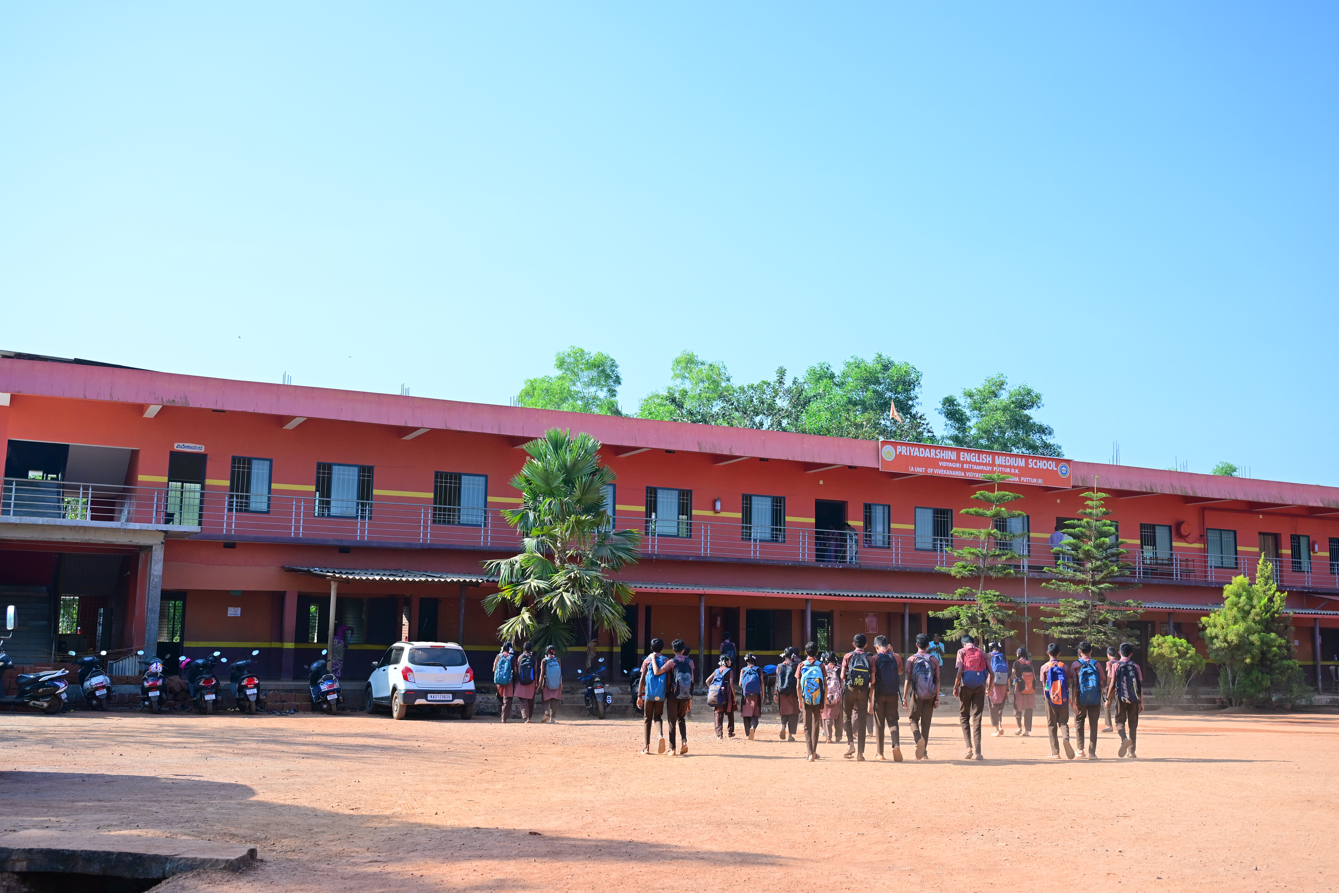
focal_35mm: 37
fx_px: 1376
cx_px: 670
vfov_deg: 35.9
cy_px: 446
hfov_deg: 51.9
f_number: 4
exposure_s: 1/2000
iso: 400
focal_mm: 37
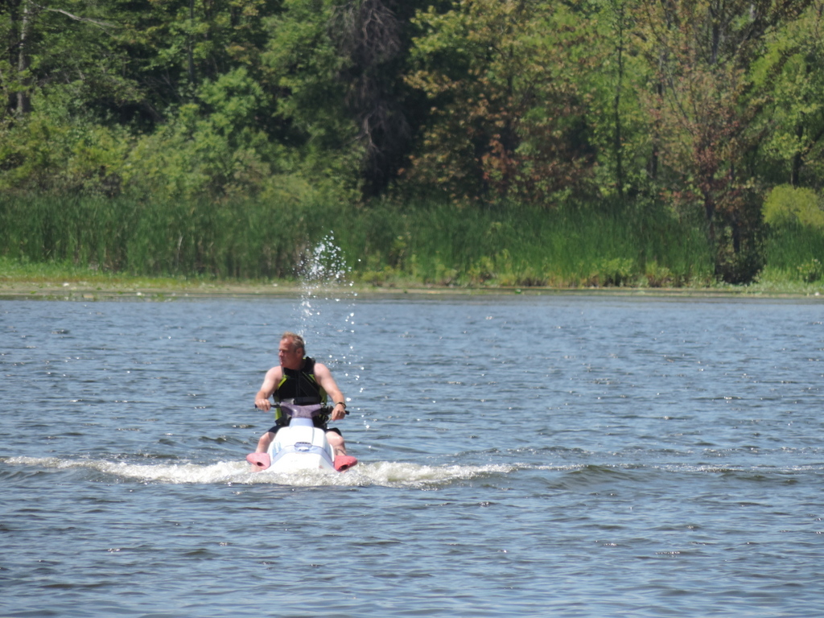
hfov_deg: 2.6
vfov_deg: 2.0
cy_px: 309
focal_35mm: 750
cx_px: 412
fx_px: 17853
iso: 90
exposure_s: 1/400
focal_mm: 133.7
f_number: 5.1
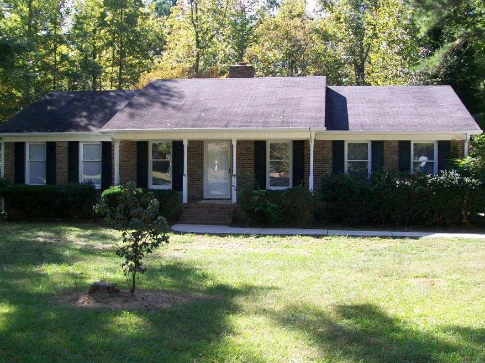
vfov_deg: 34.3
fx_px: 588
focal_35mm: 42
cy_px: 161
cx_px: 214
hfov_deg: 44.7
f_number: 2.7
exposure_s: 1/200
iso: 64
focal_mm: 6
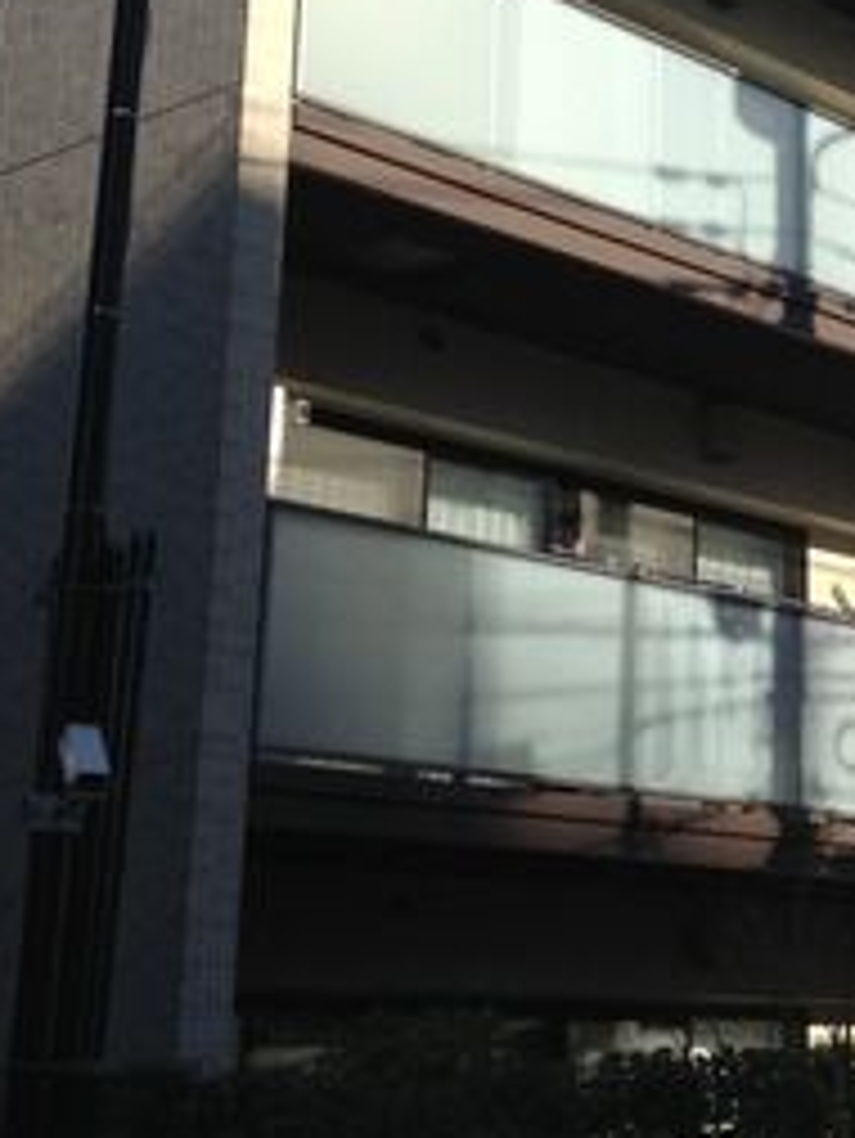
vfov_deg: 23.4
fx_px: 2731
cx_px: 819
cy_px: 351
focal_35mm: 83
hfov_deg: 17.4
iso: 50
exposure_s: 1/1453
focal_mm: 4.28
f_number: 2.4
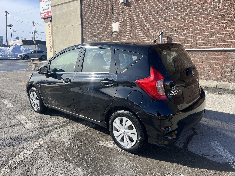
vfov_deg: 53.1
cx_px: 118
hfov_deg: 67.3
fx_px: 177
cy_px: 88
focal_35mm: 26
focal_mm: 5.1
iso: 50
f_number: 1.6
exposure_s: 1/2101
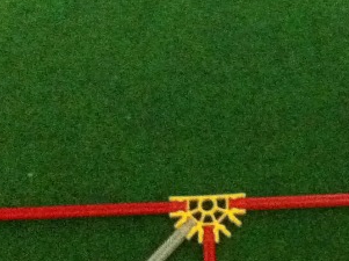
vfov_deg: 8.8
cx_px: 413
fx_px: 1692
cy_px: 10
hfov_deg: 11.6
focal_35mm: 168
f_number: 2.8
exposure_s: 1/15
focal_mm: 3.85
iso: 1000
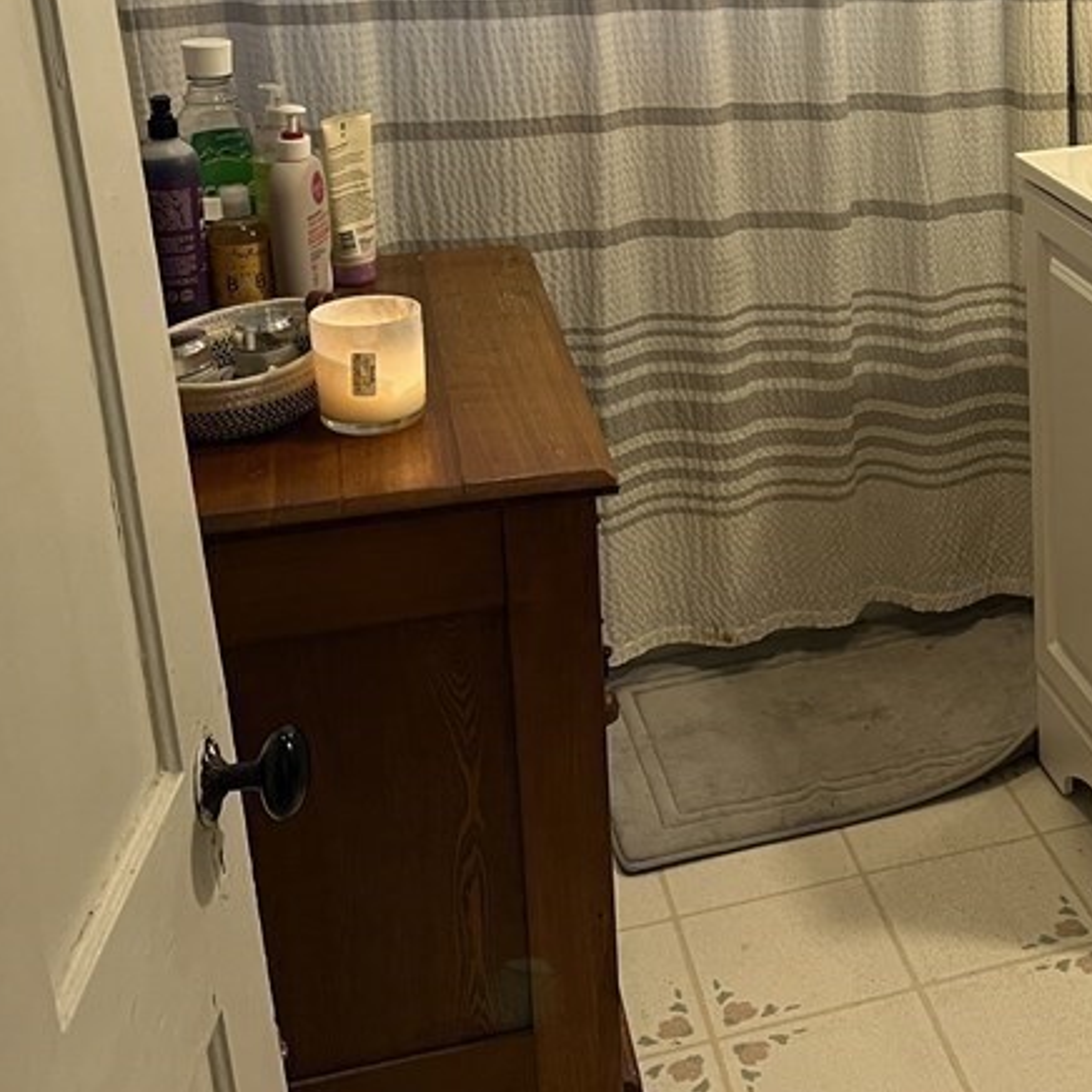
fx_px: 1927
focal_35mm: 54
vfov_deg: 30.8
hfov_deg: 30.0
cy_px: 213
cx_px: 1022
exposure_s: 1/60
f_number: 1.6
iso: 100
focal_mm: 5.1
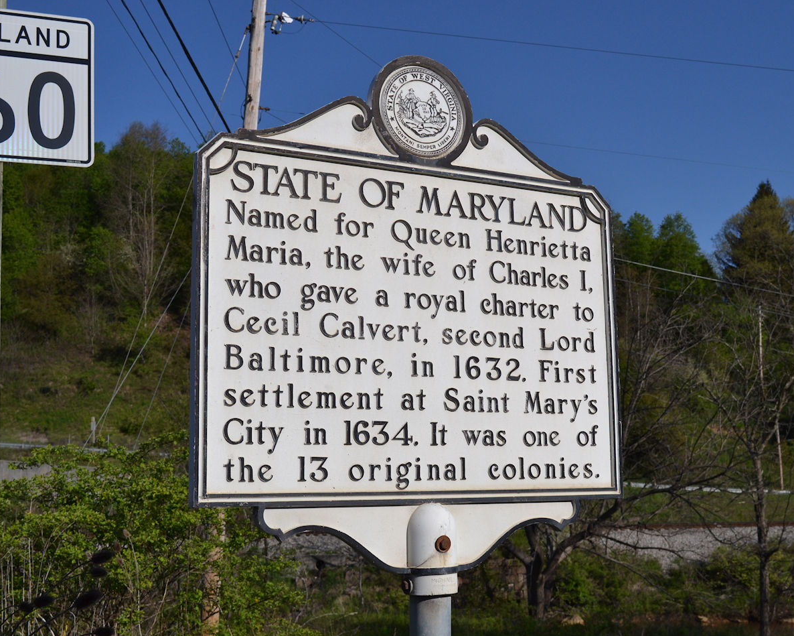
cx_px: 432
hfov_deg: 37.6
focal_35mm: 50
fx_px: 1165
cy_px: 316
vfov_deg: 30.5
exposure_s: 1/2000
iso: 400
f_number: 8
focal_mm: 29
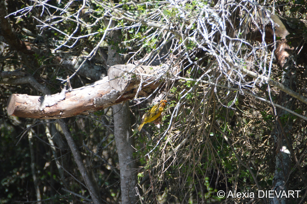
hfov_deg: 5.5
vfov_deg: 3.7
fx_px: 3195
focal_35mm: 375
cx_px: 154
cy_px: 102
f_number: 6.3
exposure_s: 1/500
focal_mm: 250
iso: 640
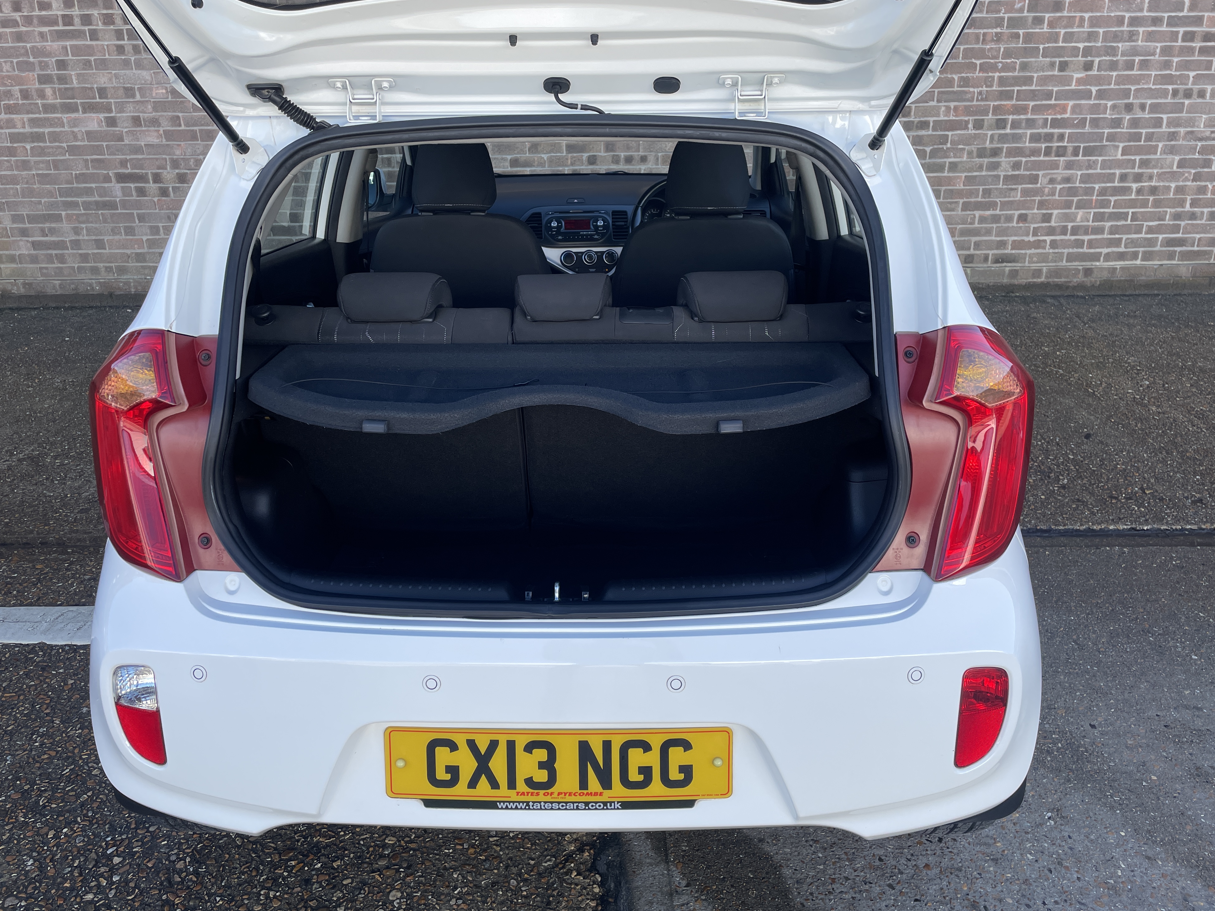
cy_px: 462
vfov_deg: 51.4
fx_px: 948
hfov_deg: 65.3
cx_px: 589
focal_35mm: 27
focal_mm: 4.2
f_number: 1.6
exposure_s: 1/682
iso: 32
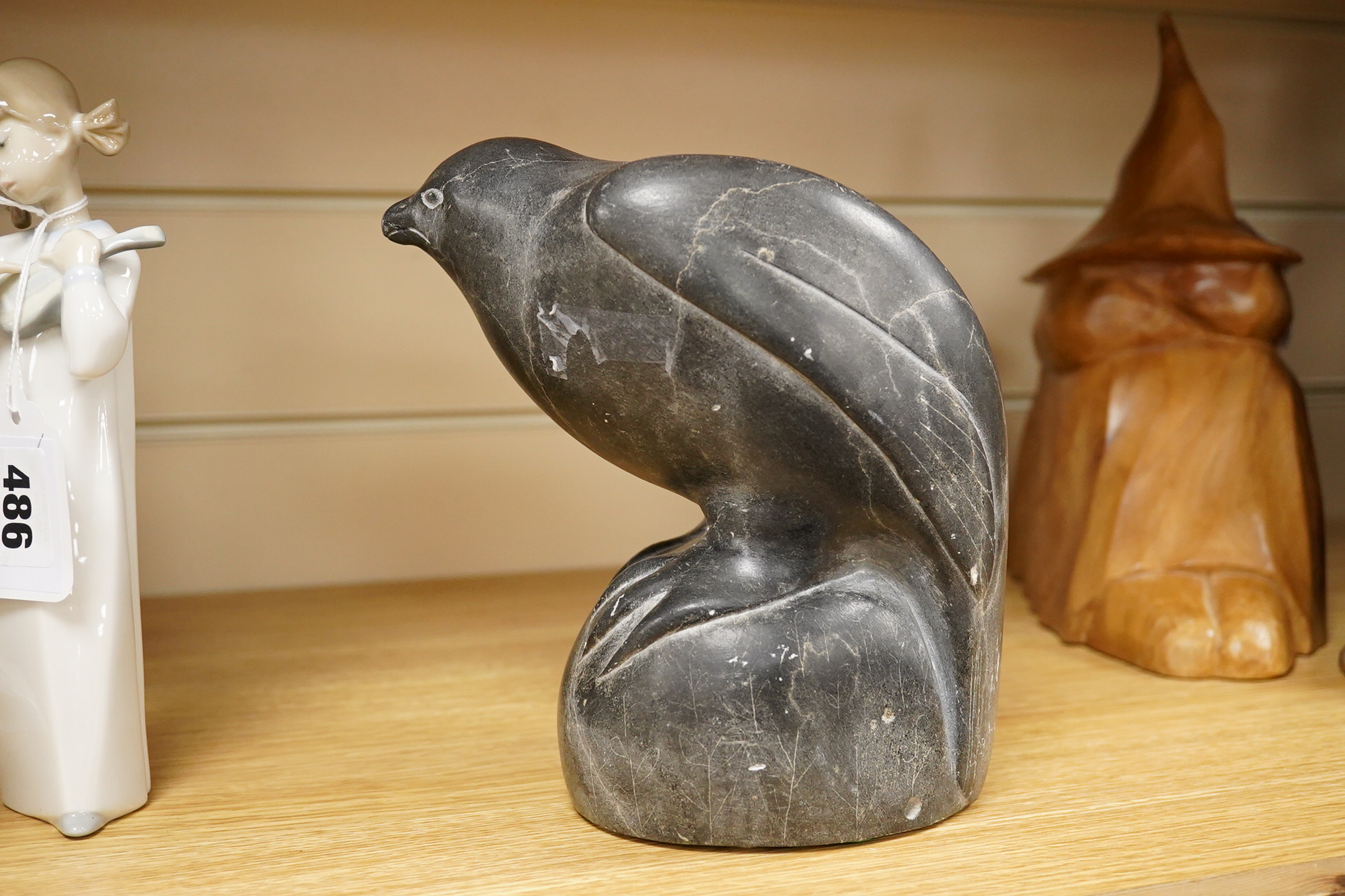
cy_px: 448
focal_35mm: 45
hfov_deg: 43.6
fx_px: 1681
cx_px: 672
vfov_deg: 29.9
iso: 2500
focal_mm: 30
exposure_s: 1/160
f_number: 4.5
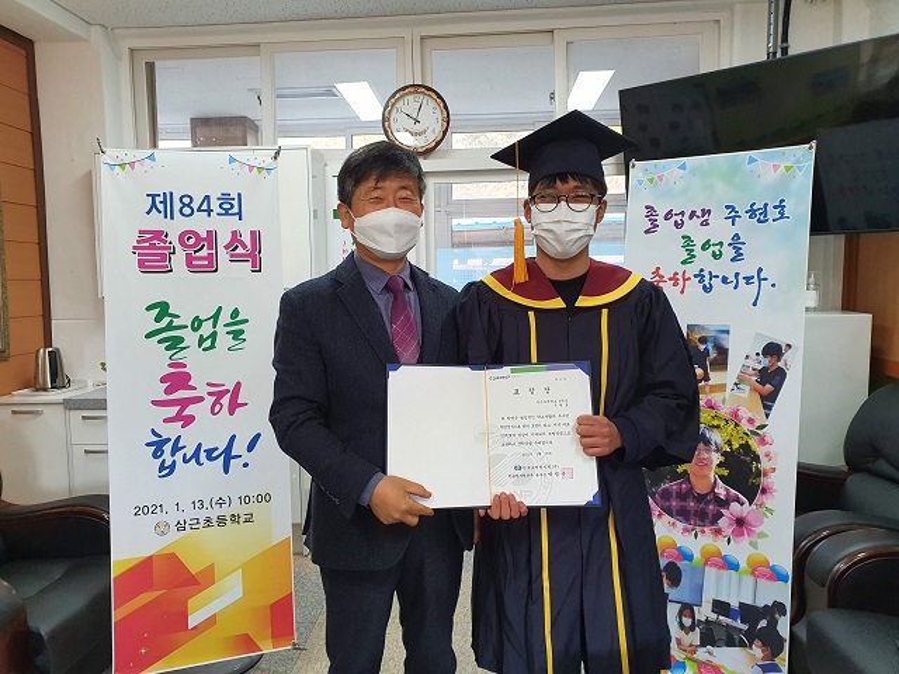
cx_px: 450
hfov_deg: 67.3
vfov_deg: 53.1
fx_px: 675
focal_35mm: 26
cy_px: 337
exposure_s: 1/120
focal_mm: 4.32
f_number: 2.4
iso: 250
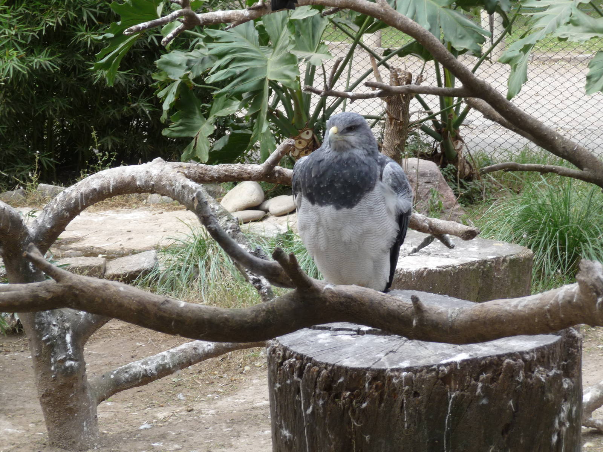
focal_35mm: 112
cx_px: 302
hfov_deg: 17.6
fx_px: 1951
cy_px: 226
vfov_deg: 13.2
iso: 100
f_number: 4.7
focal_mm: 19.1
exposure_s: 1/80
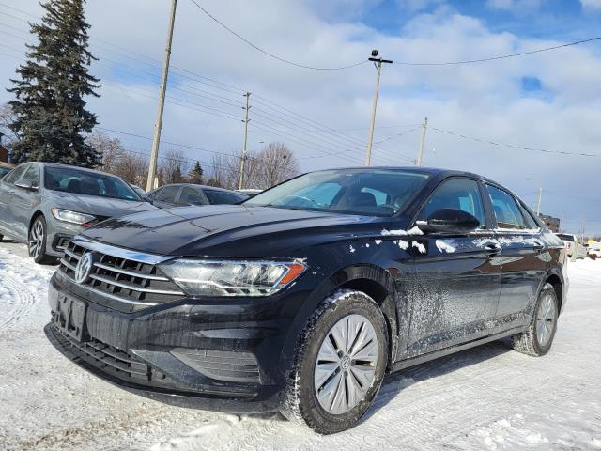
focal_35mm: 26
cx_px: 300
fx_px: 451
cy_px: 226
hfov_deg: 67.3
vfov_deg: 53.1
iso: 40
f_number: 1.8
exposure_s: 1/3143
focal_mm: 5.4
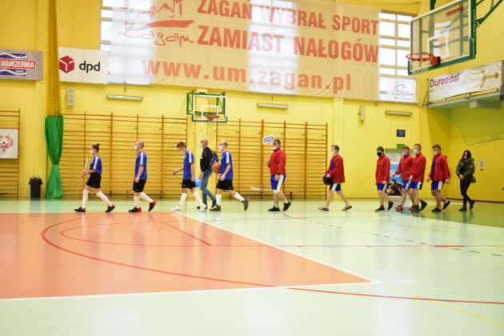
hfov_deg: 47.9
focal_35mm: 40
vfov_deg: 33.0
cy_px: 168
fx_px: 567
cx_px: 252
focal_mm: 27
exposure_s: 1/80
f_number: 4
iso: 2000
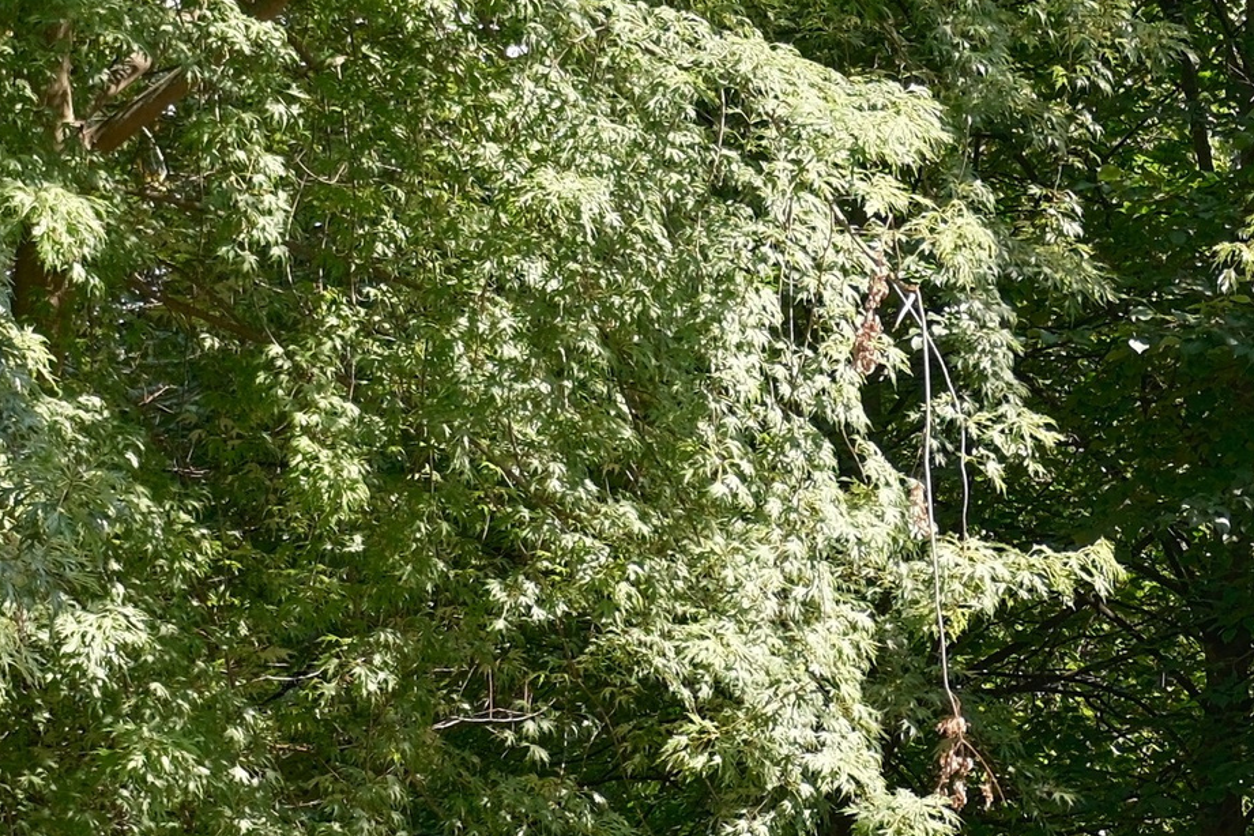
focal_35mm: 114
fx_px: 3971
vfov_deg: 12.0
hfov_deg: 17.6
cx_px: 1227
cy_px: 687
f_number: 4
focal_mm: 27
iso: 320
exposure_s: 1/400
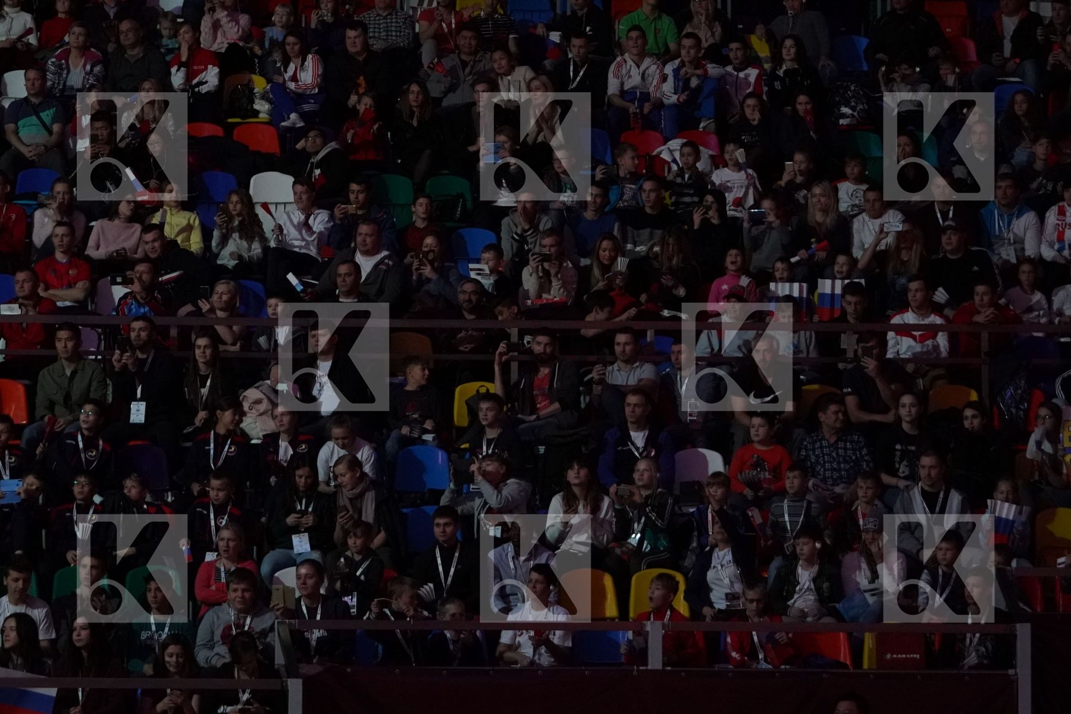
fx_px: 4224
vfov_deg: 9.7
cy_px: 357
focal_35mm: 142
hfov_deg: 14.4
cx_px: 536
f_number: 2.8
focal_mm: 95
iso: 6400
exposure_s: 1/1000
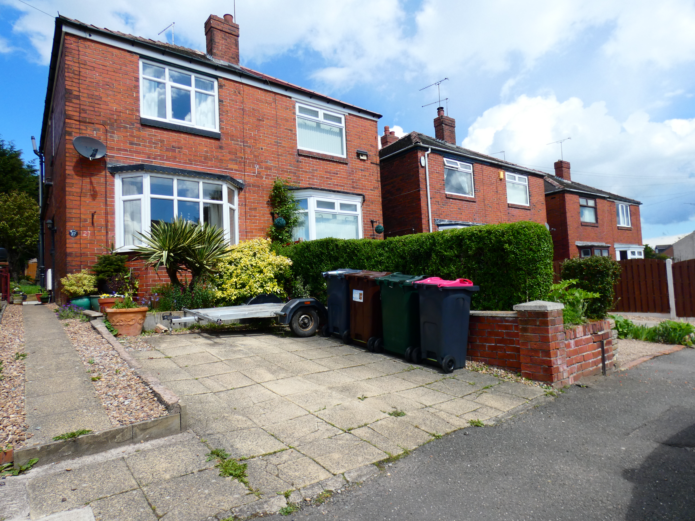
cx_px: 348
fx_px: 402
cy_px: 260
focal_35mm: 20
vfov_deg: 66.0
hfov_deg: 81.7
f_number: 3.5
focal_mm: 3.6
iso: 80
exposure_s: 1/800
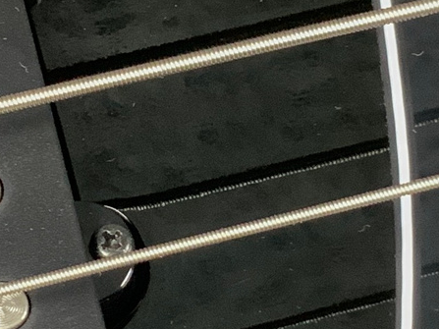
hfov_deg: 11.9
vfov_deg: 8.9
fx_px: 2105
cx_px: 121
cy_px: 153
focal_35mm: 166
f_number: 1.8
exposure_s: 1/33
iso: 200
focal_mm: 3
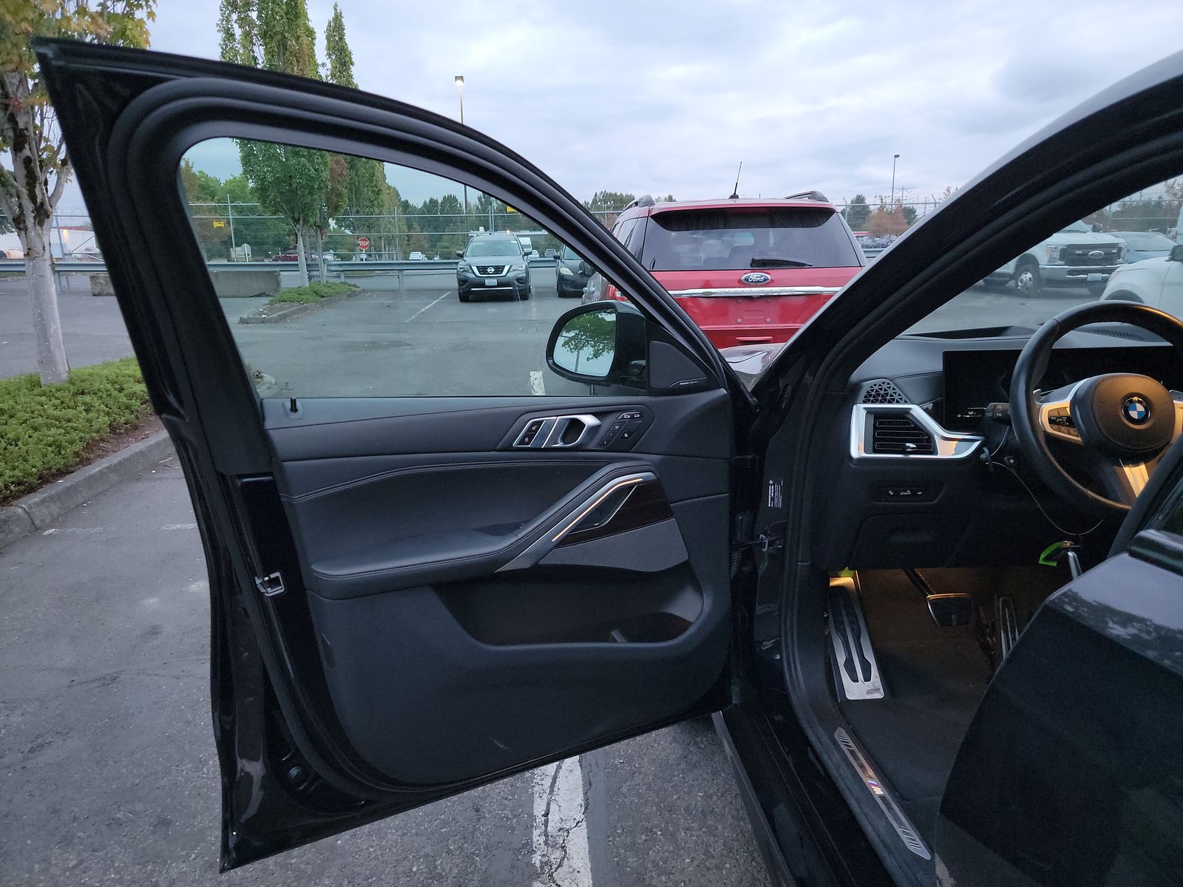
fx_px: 820
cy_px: 444
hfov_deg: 71.6
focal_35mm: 24
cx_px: 592
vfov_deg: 56.8
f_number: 1.8
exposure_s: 1/59
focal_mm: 6.7
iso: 728
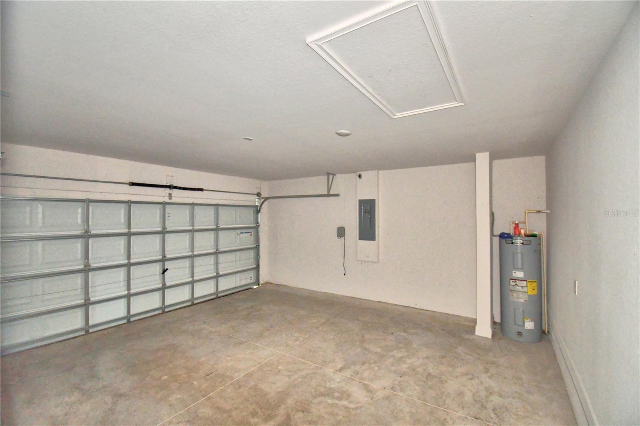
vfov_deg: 77.3
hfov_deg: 100.4
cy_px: 213
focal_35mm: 15
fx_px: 267
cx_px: 320
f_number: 4.5
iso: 3200
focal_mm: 10
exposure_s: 1/30
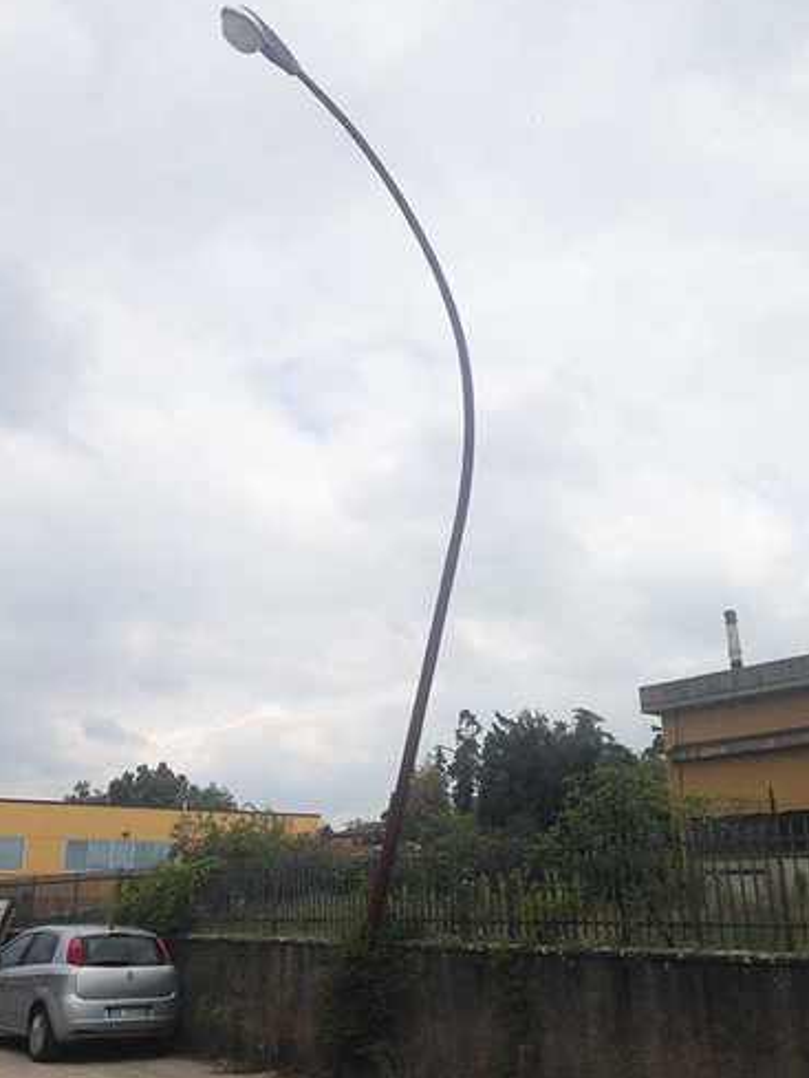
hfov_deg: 39.7
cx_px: 386
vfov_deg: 51.3
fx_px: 1121
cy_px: 539
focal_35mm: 36
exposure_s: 1/2463
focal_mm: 4.12
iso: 50
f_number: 2.4
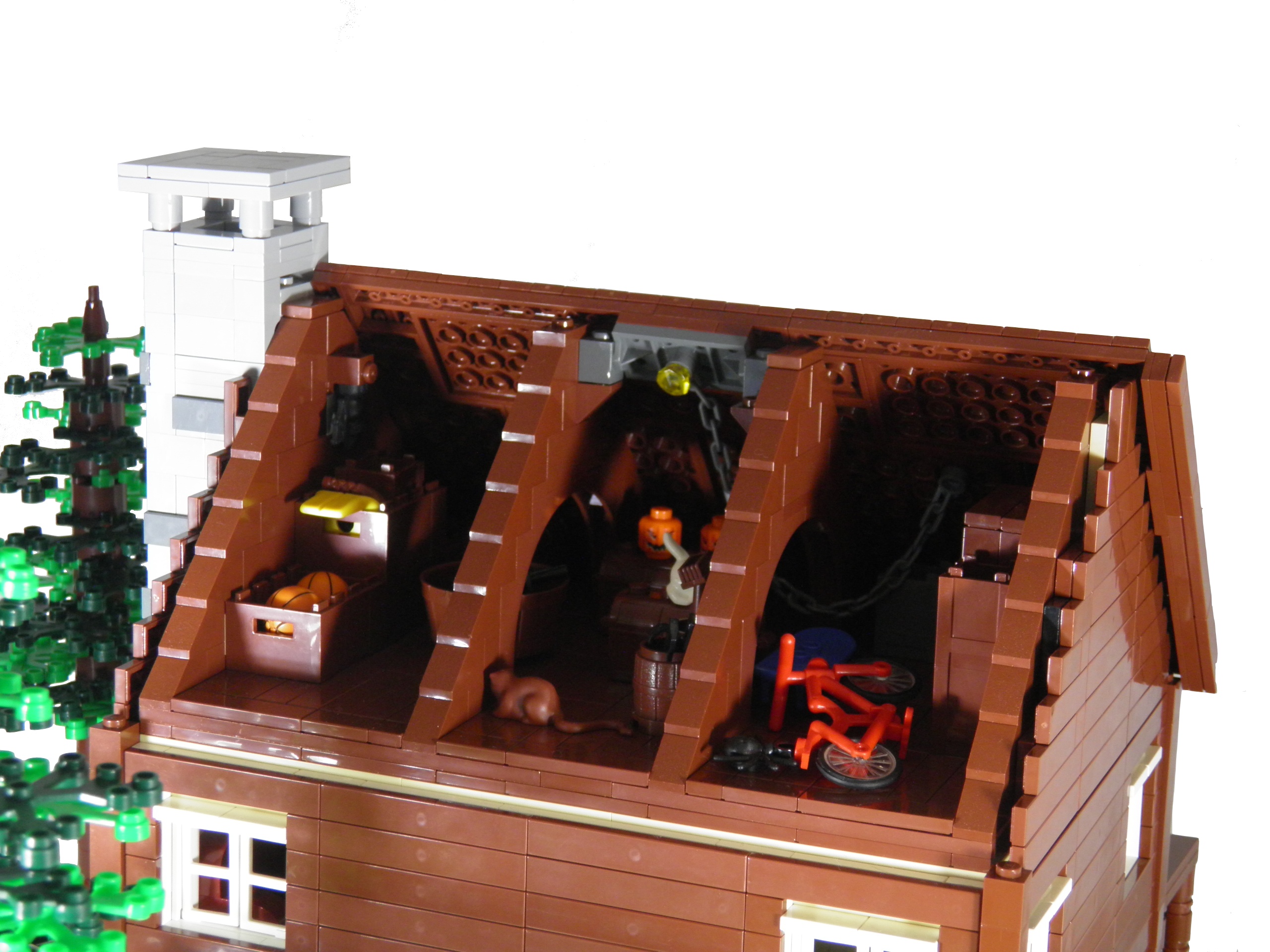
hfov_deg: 26.7
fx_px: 2678
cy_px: 476
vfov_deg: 20.2
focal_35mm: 73
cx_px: 635
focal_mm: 13.2
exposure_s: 1/8
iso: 160
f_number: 3.9
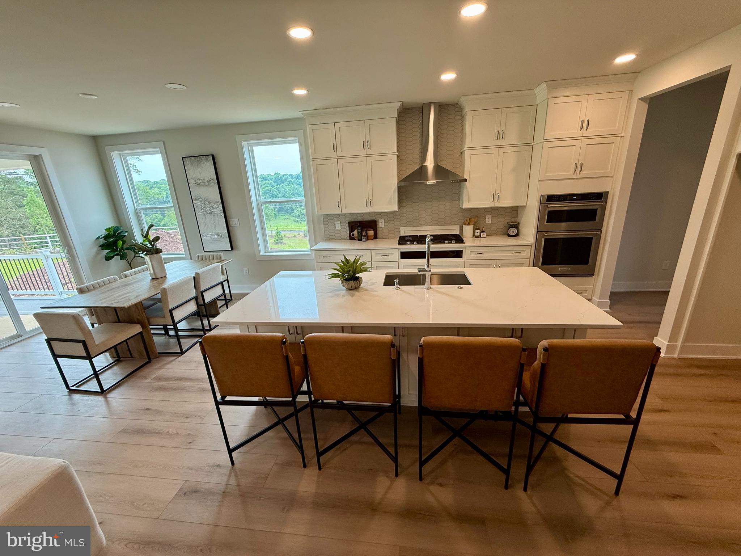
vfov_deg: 85.7
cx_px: 370
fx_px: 300
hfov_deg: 102.1
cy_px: 278
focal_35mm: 14
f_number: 2.2
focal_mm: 2.22
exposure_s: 1/120
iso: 80
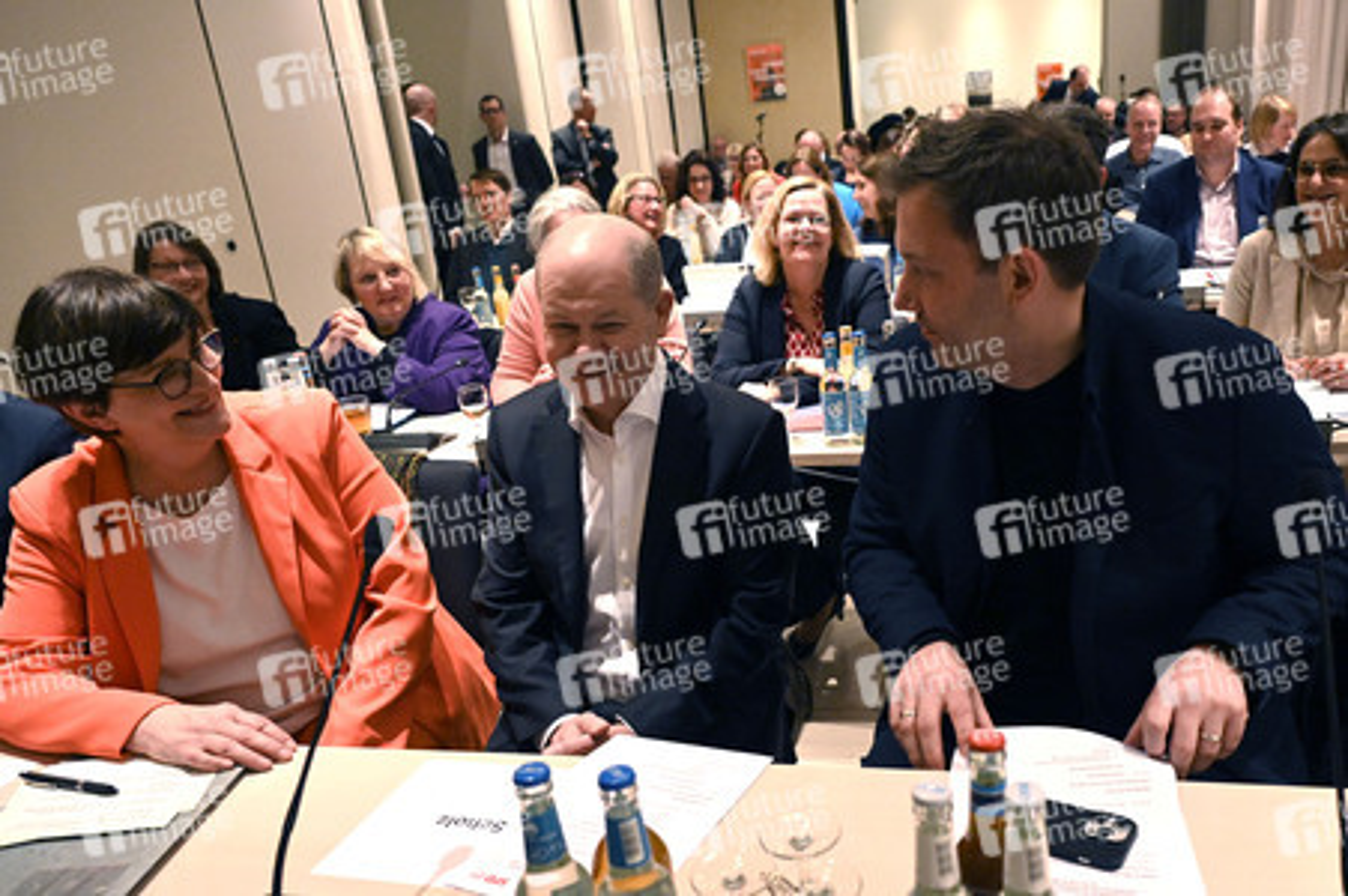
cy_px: 448
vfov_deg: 53.1
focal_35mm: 24
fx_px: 898
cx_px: 674
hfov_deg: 73.8
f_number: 4
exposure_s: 1/400
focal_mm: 24
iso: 6400
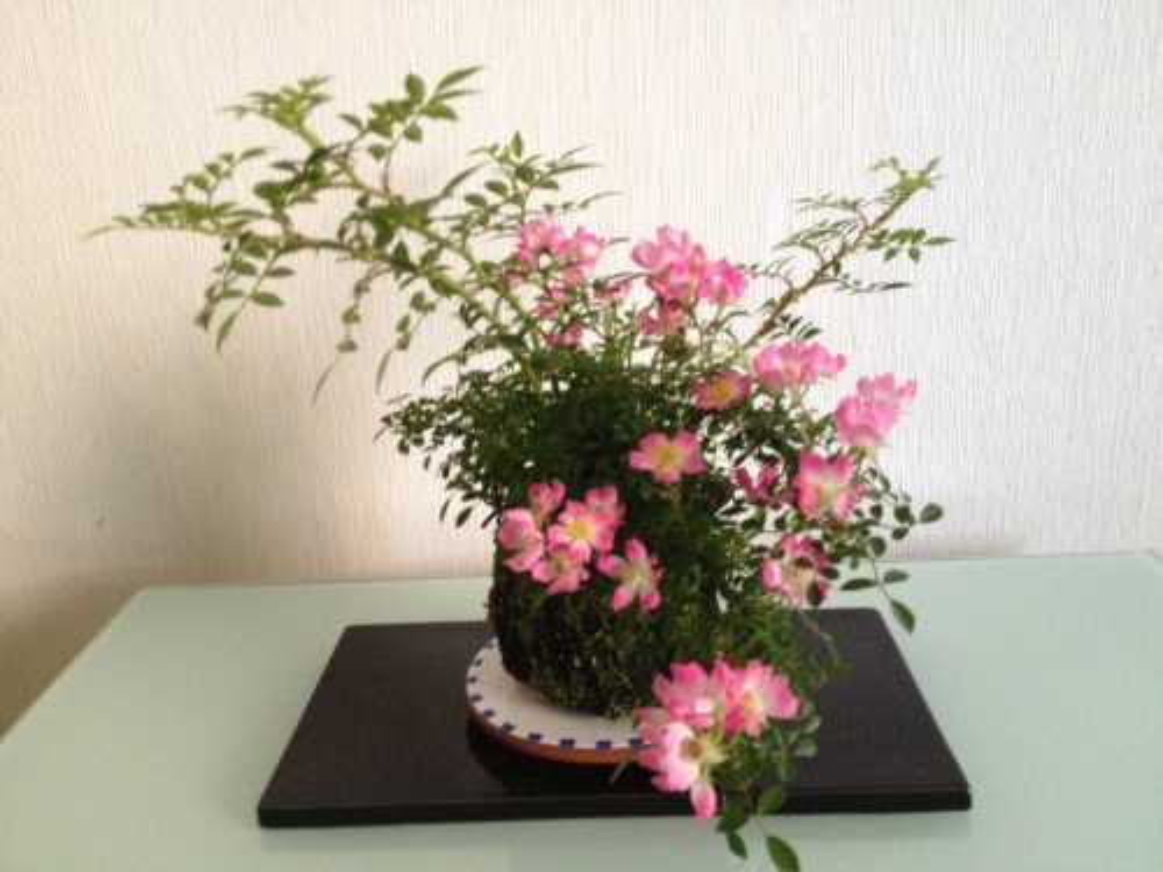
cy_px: 436
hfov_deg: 52.6
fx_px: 1176
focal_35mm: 35
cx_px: 582
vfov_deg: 40.7
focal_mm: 4.28
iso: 400
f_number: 2.4
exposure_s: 1/20
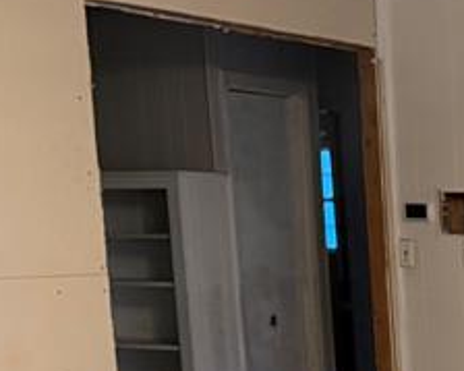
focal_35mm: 107
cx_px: 750
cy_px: 599
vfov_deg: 13.4
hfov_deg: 16.0
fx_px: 1469
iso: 640
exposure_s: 1/40
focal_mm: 6.76
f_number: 1.78
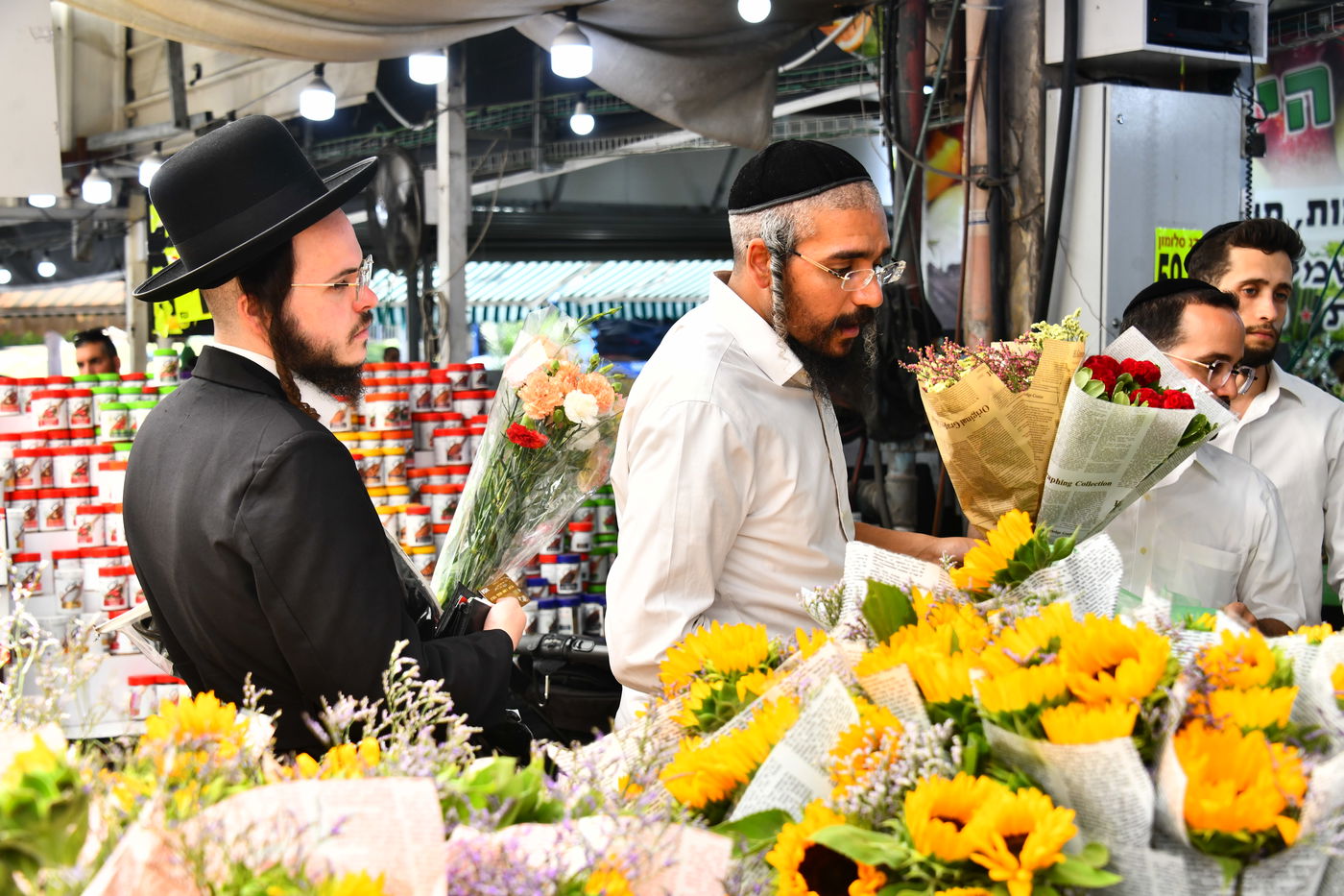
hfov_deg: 35.6
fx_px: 2090
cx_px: 672
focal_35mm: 56
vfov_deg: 24.2
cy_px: 448
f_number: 6.3
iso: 640
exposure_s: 1/250
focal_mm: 56
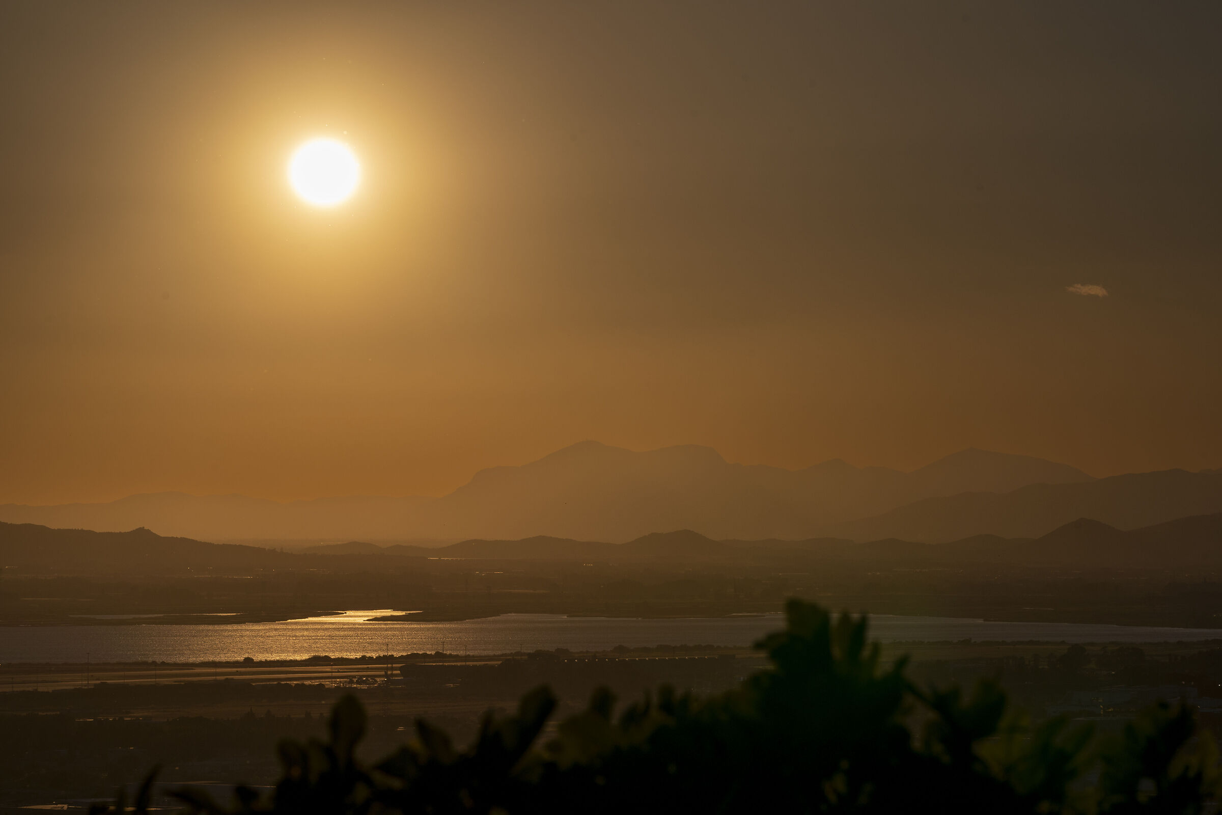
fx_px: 5872
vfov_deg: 7.9
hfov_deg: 11.9
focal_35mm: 173
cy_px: 408
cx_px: 611
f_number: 16
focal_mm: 173
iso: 100
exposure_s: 1/800
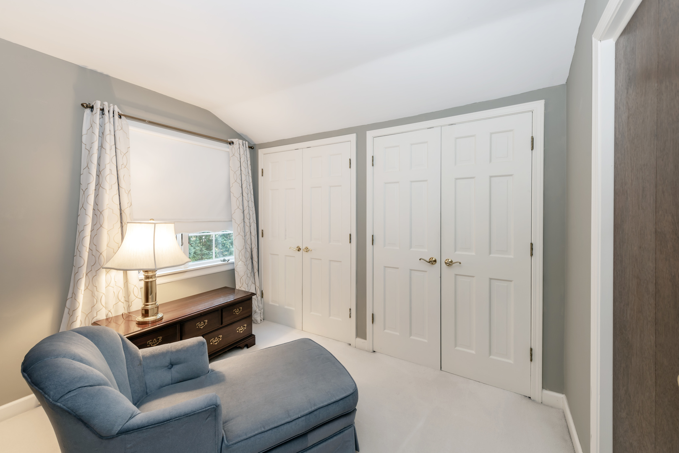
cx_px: 340
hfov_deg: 104.2
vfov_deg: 81.3
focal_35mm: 14
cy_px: 226
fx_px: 264
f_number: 9
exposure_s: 1/2
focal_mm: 14
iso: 100
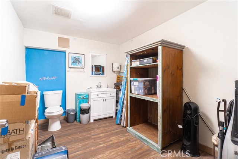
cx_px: 119
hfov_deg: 100.4
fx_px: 99
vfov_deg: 77.3
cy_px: 80
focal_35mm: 15
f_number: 8
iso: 320
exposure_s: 1/2.5
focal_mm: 10
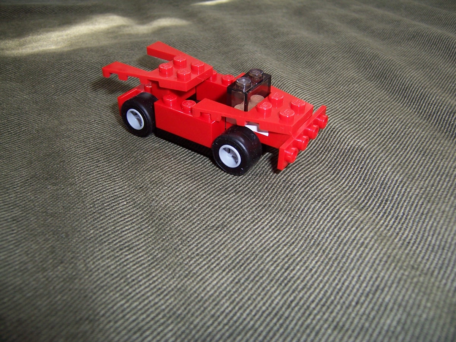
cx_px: 228
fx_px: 435
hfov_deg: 55.4
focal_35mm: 33
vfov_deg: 42.9
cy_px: 171
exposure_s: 1/60
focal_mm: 5.5
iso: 80
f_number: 2.8
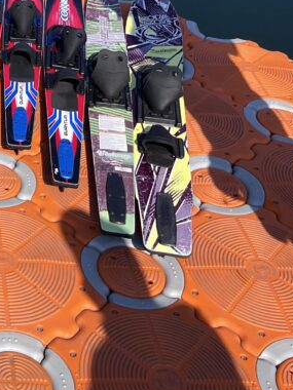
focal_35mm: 70
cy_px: -108
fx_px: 790
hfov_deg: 19.6
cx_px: -72
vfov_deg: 24.5
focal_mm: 5.1
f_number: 1.6
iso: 50
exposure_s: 1/2899
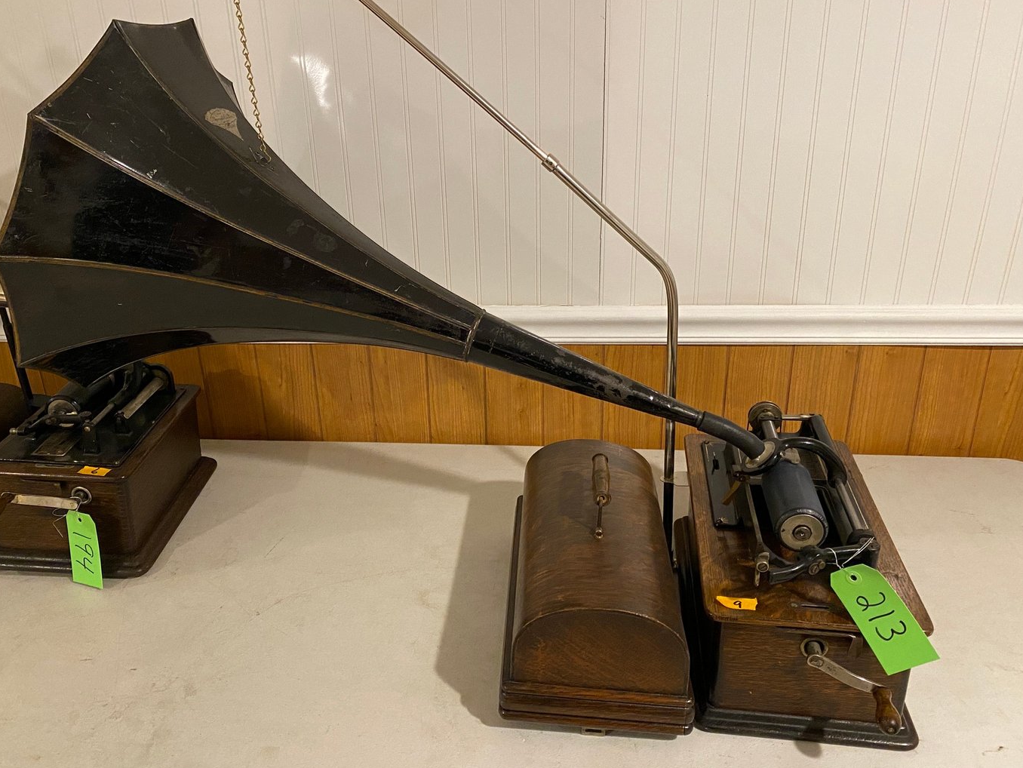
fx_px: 857
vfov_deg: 48.2
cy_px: 372
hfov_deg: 61.6
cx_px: 482
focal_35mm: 29
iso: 500
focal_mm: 4.25
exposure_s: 1/60
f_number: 1.8
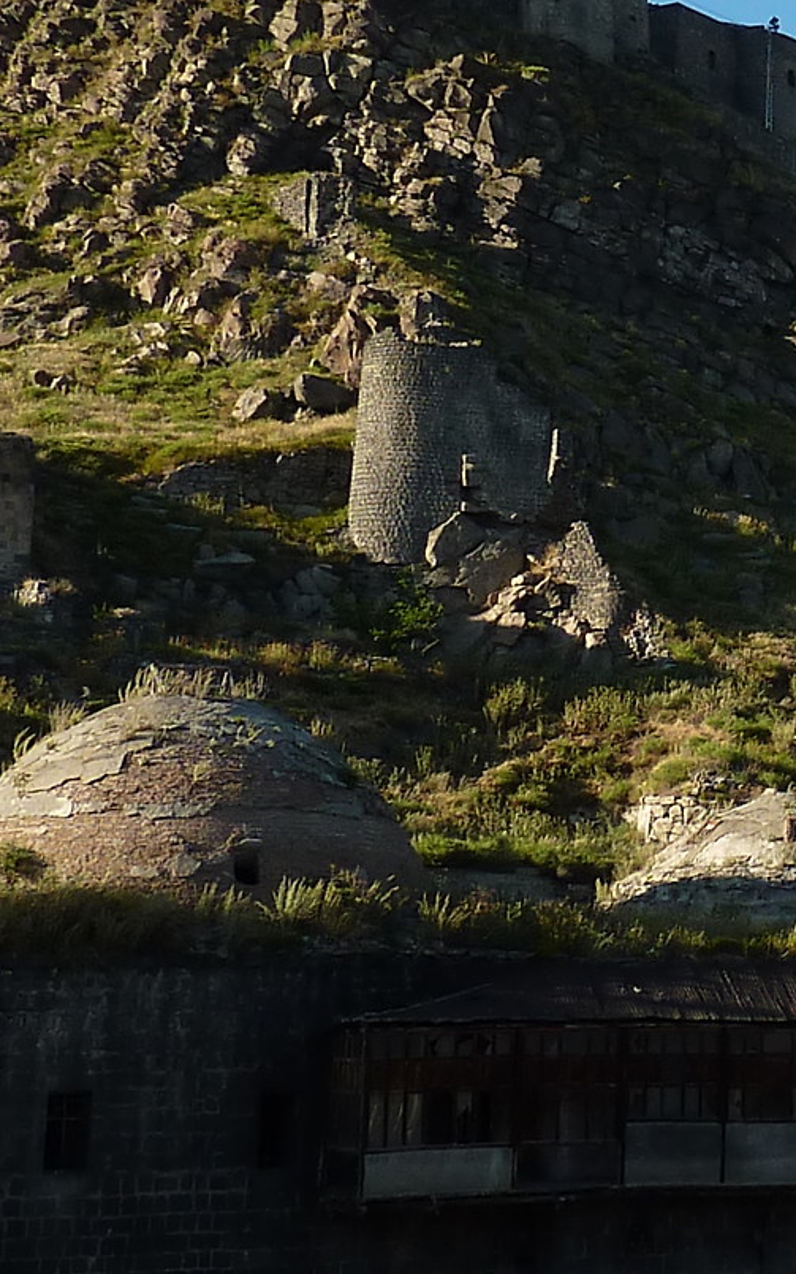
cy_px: 400
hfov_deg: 15.7
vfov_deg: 26.0
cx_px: 1051
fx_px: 2743
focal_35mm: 79
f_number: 4
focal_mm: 4.1
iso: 80
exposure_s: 1/320
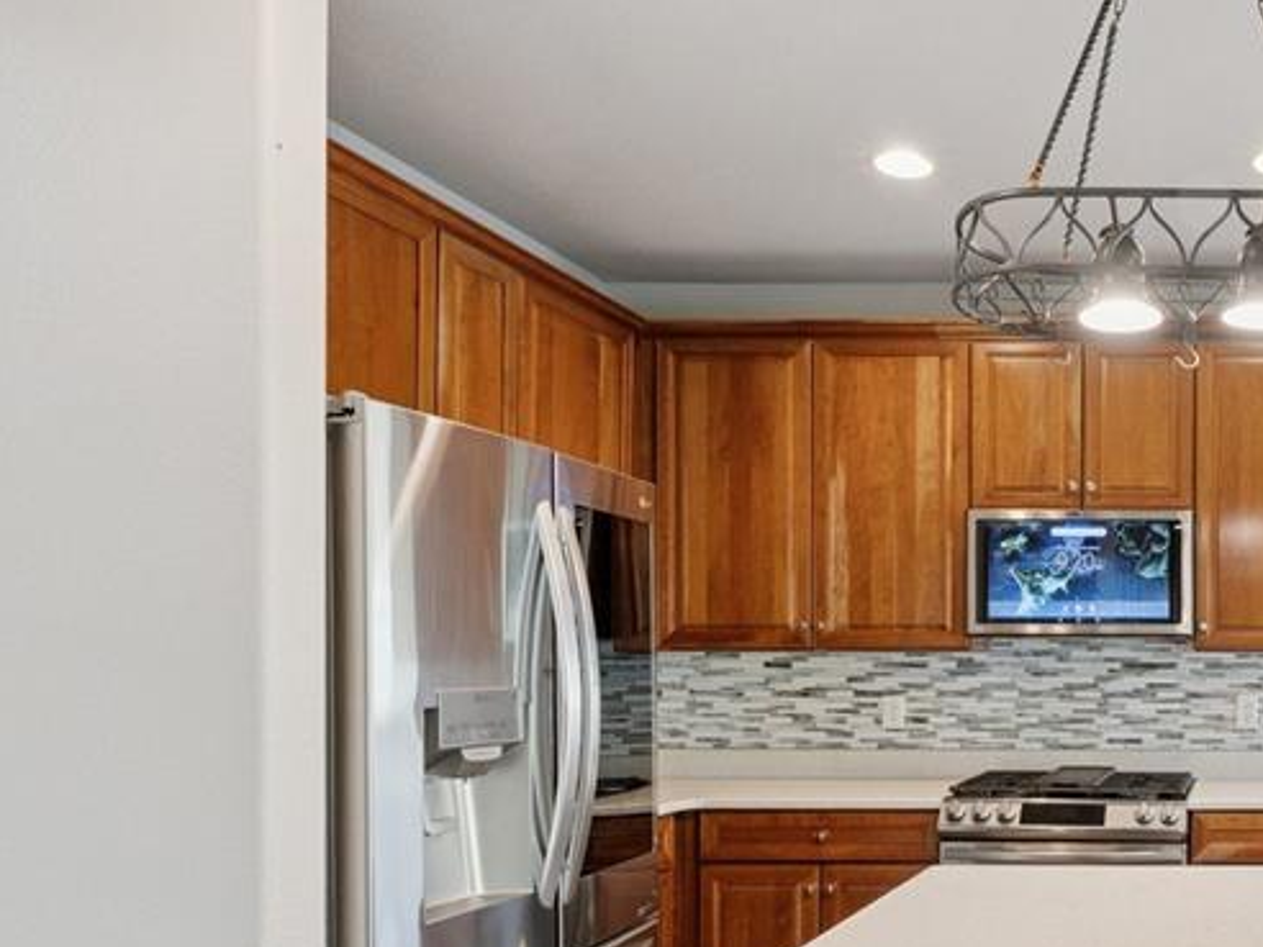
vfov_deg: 45.7
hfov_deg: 51.3
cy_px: 665
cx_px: 1186
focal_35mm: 30
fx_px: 1095
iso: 800
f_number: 11
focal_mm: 15
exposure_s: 1/6
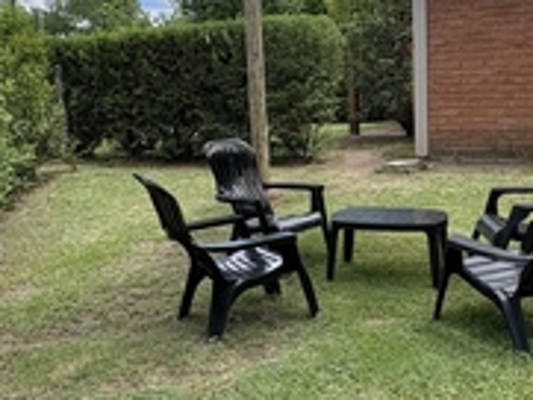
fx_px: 524
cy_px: 224
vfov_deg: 41.8
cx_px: 327
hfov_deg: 53.4
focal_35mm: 34
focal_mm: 2.22
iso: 64
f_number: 2.2
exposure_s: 1/932
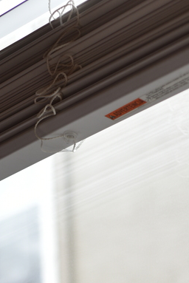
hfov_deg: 8.2
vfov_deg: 11.6
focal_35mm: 167
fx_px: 1313
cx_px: -23
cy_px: 463
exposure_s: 1/100
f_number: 2.8
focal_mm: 50
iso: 100
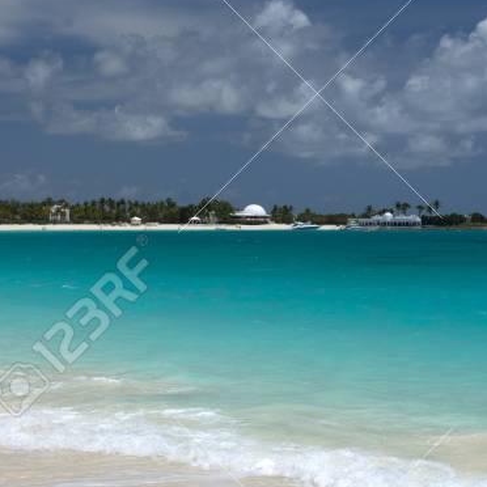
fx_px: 1464
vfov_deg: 18.9
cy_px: 280
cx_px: 317
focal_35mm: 92
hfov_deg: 18.8
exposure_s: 1/320
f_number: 11
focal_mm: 31
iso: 200
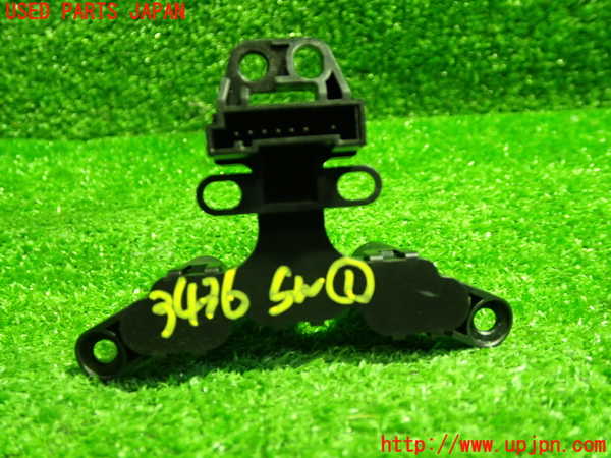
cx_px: 306
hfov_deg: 56.8
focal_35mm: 32
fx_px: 565
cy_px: 229
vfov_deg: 44.2
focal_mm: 5.79
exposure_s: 1/30
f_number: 2.4
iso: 640
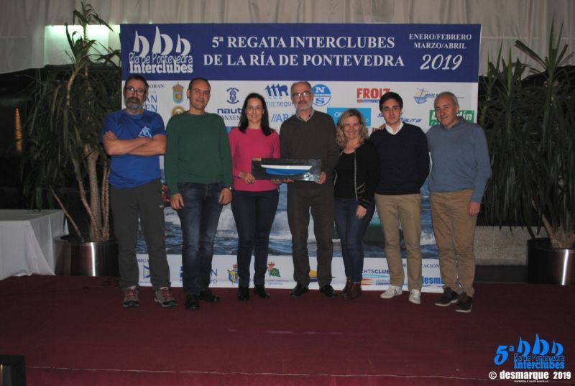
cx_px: 288
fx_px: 624
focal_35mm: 39
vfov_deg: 34.4
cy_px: 193
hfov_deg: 49.5
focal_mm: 26
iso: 200
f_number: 4.2
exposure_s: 1/60
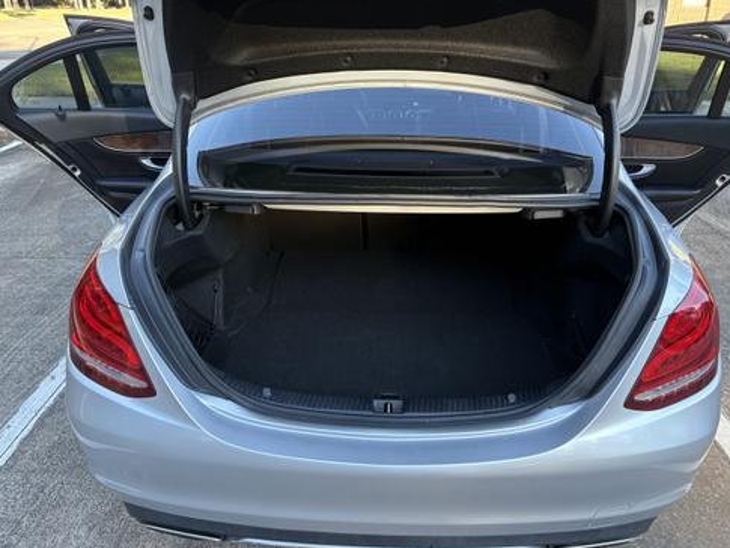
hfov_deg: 65.3
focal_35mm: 27
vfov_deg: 51.4
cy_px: 282
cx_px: 376
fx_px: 570
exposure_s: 1/184
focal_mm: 5.96
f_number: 1.6
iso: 80
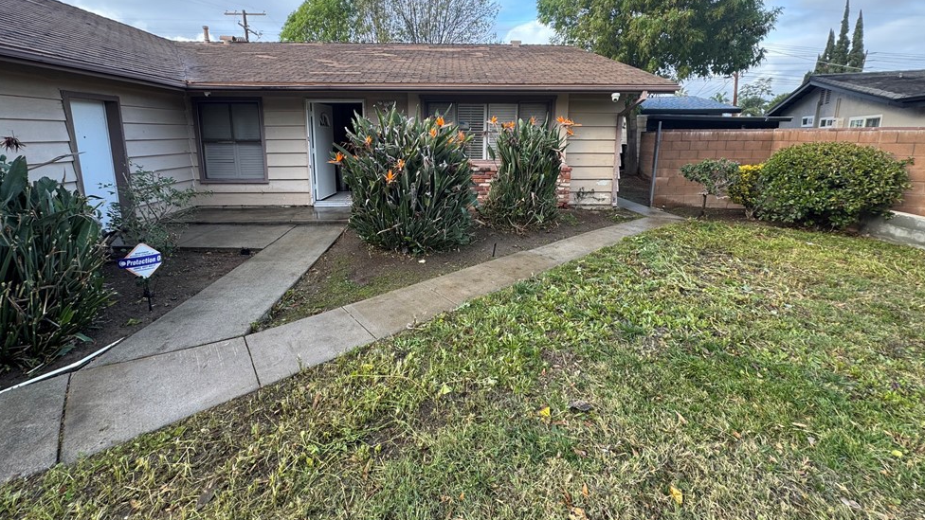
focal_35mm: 16
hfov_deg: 99.3
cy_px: 201
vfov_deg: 66.3
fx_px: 392
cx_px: 445
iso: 40
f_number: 2.2
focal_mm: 2.22
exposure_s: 1/107
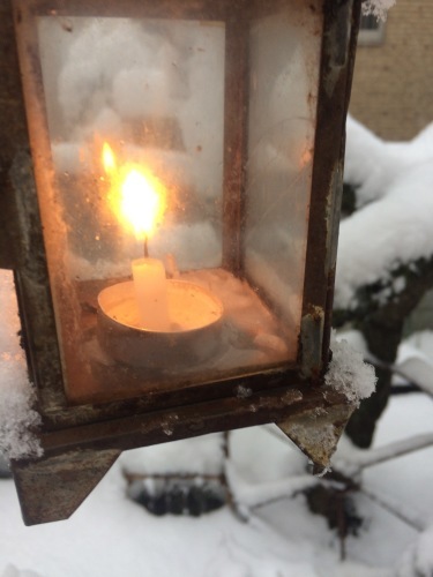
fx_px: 484
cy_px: 288
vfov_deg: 61.7
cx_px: 216
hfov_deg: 48.2
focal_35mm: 29
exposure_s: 1/30
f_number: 2.2
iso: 50
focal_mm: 4.15
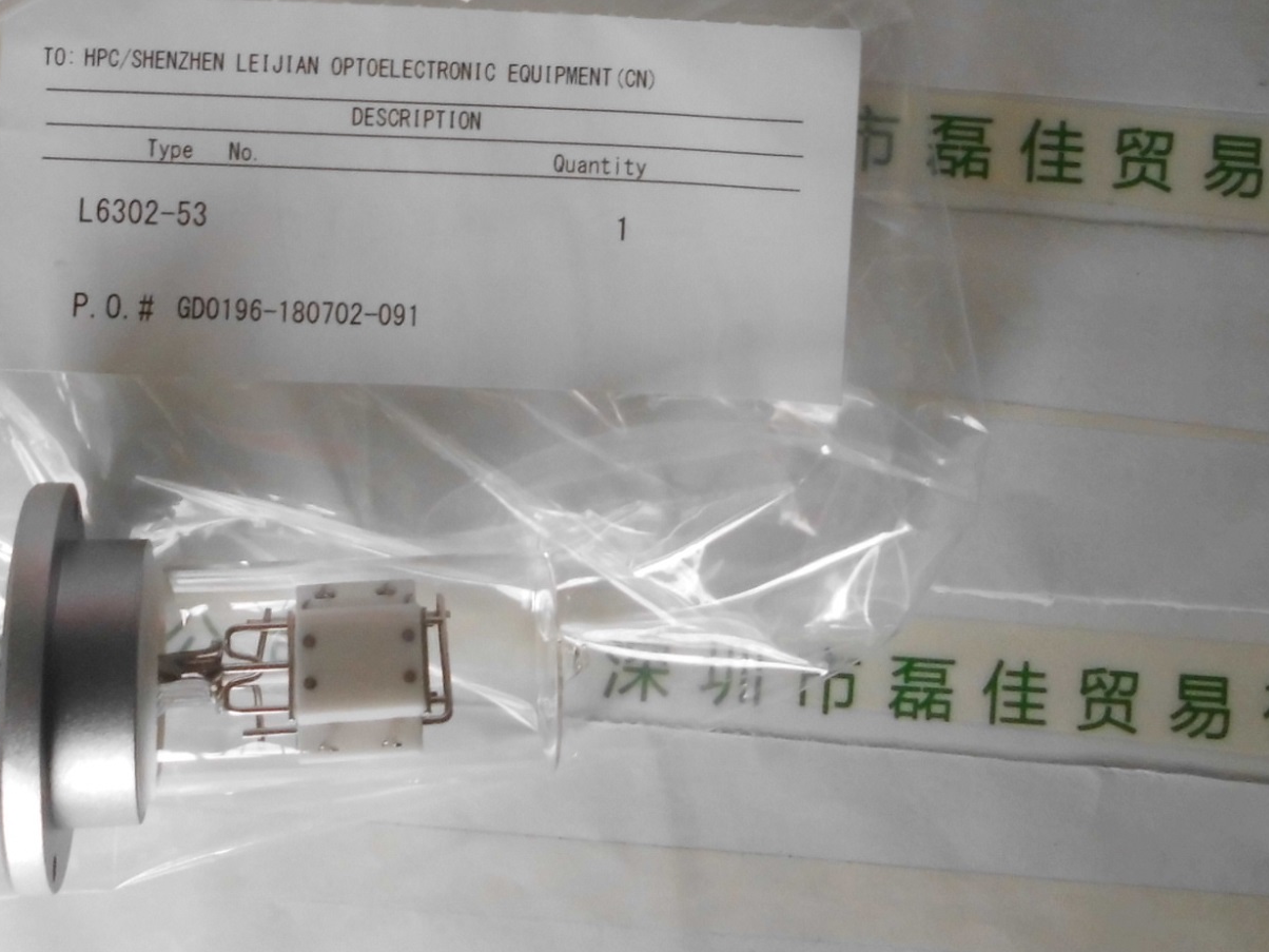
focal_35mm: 54
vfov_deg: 25.9
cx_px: 577
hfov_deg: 35.5
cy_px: 43
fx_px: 1980
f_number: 3.2
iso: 100
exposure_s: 1/60
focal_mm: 4.6
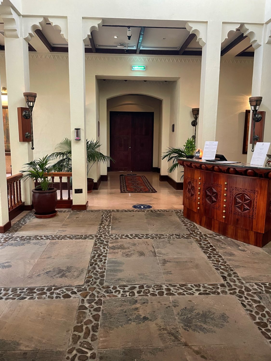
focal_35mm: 26
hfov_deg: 53.1
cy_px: 180
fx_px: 271
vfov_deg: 67.3
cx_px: 136
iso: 200
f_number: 1.6
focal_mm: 4.2
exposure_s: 1/50
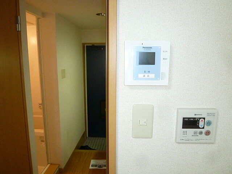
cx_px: 116
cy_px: 87
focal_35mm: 25
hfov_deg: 69.4
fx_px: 168
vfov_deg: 54.9
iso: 200
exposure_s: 1/30
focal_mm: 4.5
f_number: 2.8
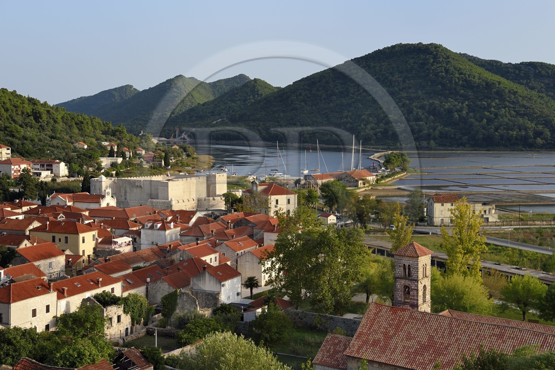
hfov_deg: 38.2
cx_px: 278
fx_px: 801
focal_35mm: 52
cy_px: 185
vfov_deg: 26.0
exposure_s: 1/125
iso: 200
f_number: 11
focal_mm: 52
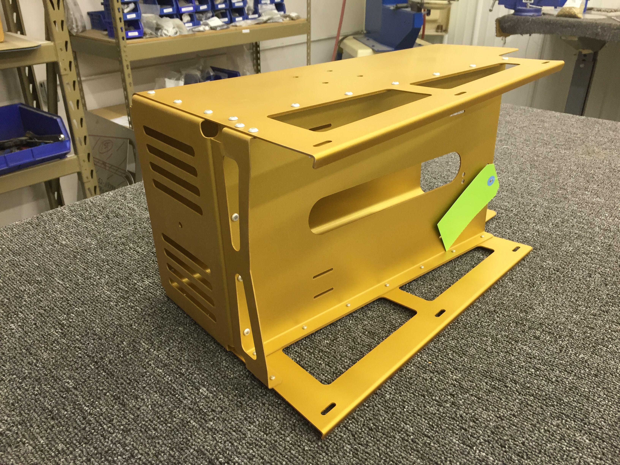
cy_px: 232
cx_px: 310
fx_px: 519
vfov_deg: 48.2
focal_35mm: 29
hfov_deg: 61.7
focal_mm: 4.15
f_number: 2.2
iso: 32
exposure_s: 1/30
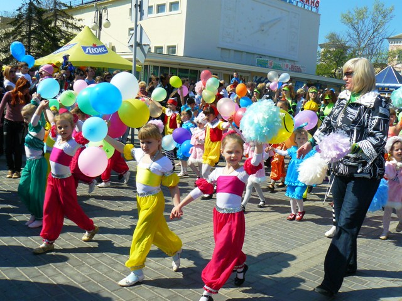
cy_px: 150
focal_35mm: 36
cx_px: 201
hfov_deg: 51.4
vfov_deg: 39.7
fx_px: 418
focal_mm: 6
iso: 100
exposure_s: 1/400
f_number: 6.3
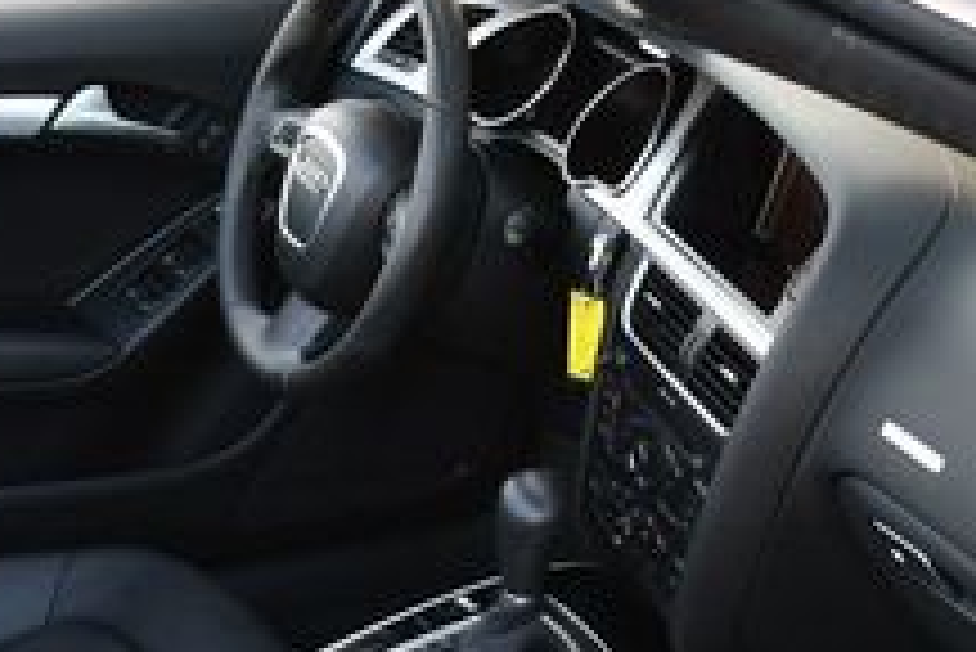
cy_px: 760
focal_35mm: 106
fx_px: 2876
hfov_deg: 19.3
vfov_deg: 12.7
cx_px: 436
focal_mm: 18
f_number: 3.5
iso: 400
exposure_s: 1/250
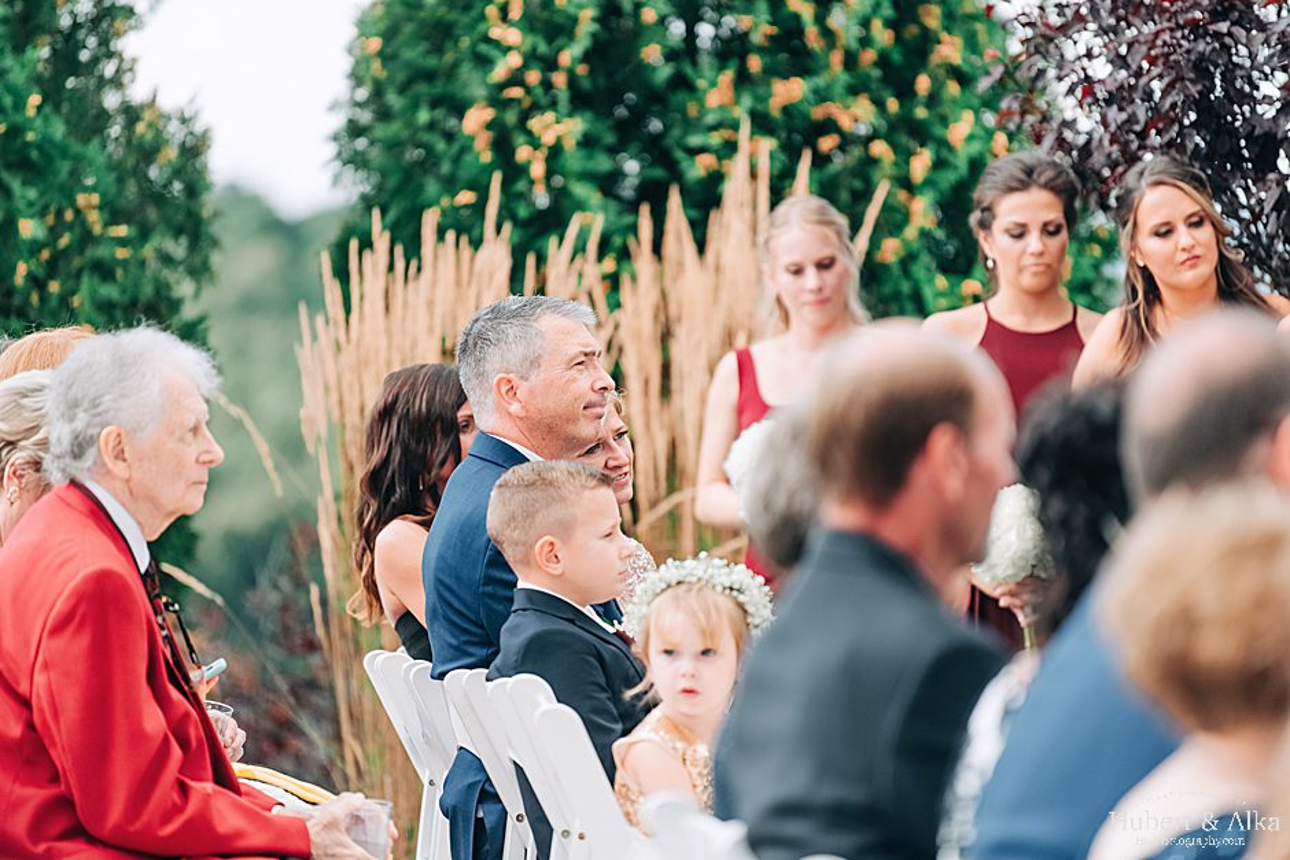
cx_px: 645
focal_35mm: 200
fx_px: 7167
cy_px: 430
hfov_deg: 10.3
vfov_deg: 6.9
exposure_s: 1/1000
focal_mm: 200
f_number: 2.8
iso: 250
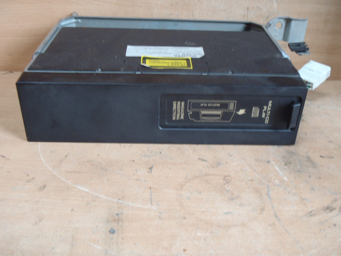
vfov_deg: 37.7
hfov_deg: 49.0
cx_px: 170
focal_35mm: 38
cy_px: 128
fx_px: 374
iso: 200
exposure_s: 1/6
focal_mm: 6.83
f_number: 4.6
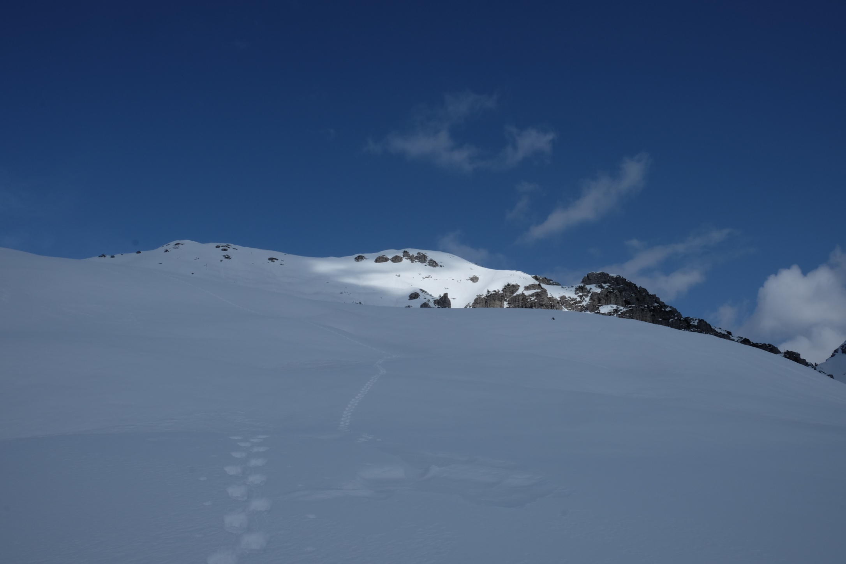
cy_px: 282
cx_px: 423
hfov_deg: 67.4
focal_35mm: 27
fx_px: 634
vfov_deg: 47.9
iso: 200
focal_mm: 18
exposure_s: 1/160
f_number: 22
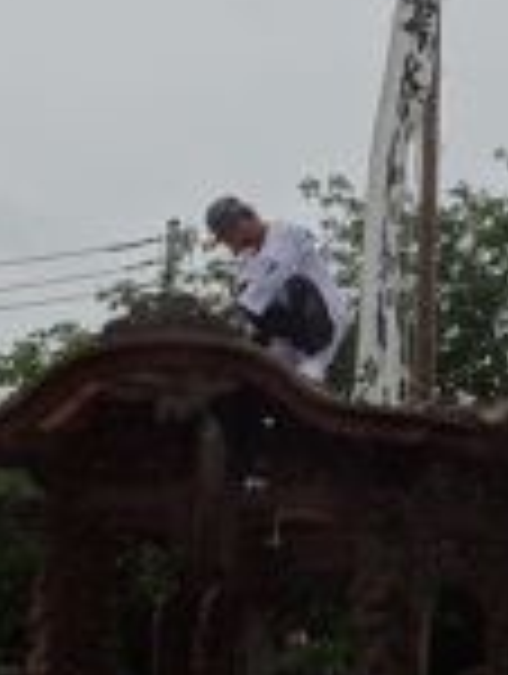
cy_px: 333
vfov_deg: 14.8
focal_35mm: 133
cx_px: 384
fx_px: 2595
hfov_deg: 11.2
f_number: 5.6
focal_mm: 6.8
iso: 80
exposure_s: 1/400
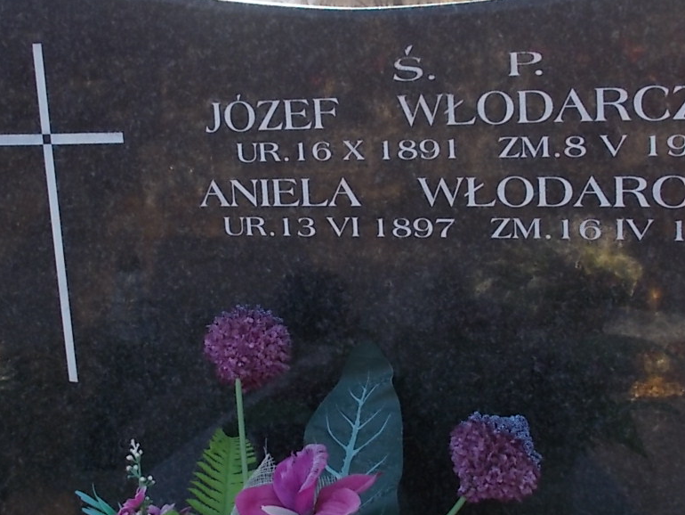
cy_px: 218
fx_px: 1069
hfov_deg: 35.5
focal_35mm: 54
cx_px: 324
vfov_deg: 27.0
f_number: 3.2
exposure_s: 1/160
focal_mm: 4.6
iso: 80
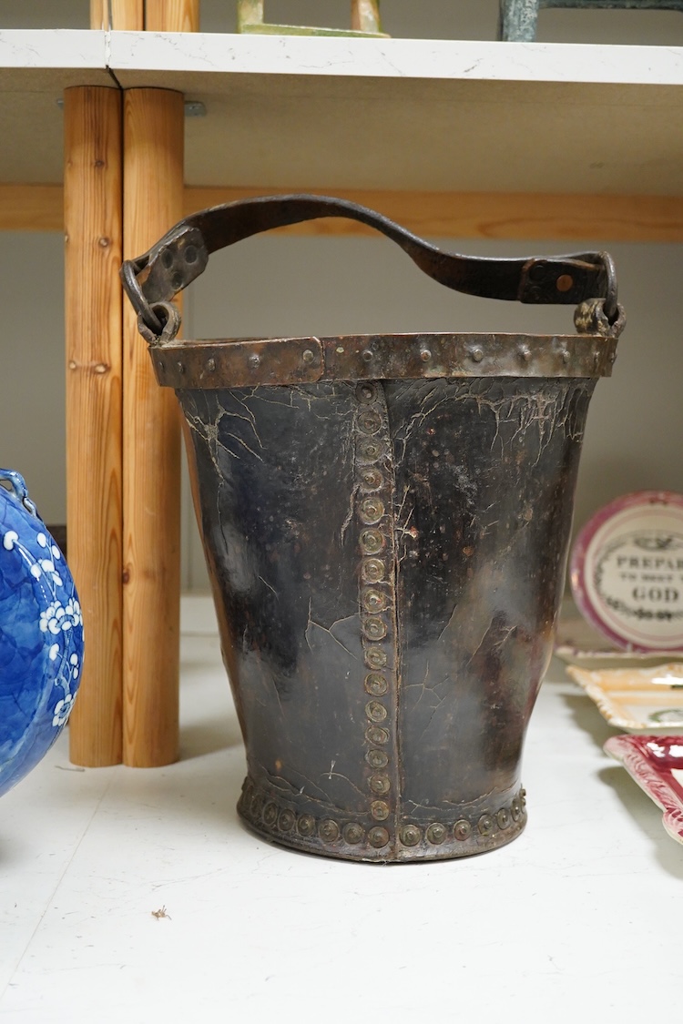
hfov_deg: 29.9
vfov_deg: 43.6
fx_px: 1281
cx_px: 342
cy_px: 512
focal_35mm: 45
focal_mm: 30
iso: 2500
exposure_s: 1/160
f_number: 4.5
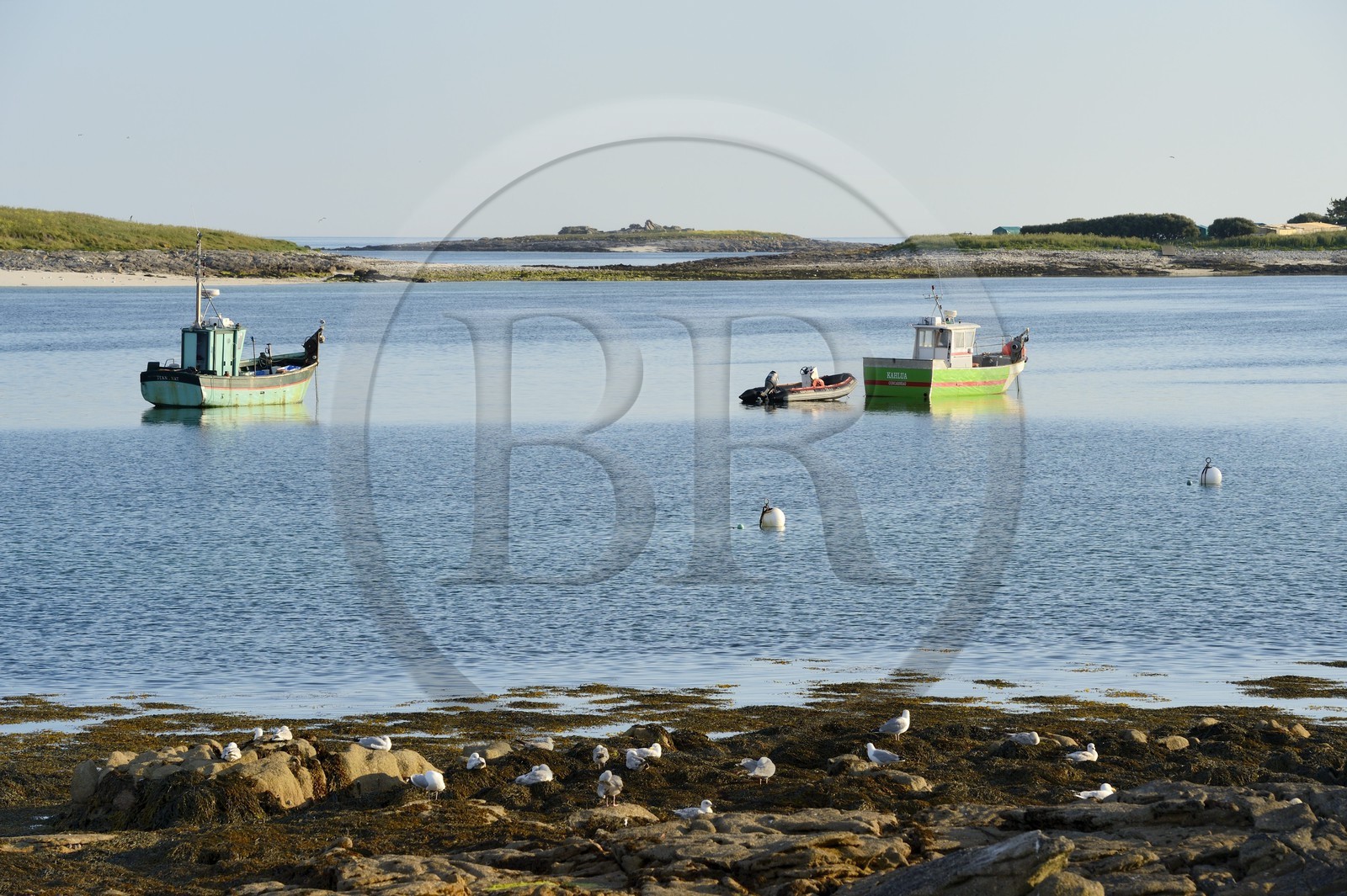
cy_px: 448
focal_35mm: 140
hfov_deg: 14.7
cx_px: 674
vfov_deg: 9.8
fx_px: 5235
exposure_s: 1/320
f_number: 10
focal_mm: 140
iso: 200
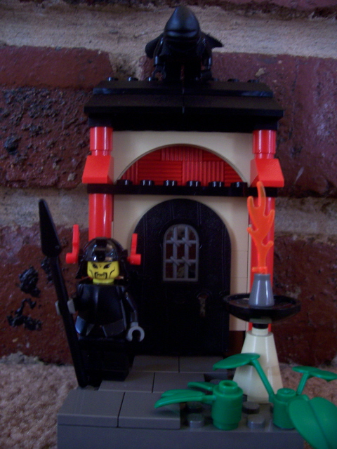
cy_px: 224
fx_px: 441
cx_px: 168
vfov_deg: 54.0
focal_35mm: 34
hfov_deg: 41.8
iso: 160
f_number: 2.7
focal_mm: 5.6
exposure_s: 1/8
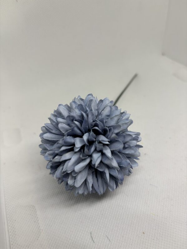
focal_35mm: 26
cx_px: 94
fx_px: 187
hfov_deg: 53.1
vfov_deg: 67.3
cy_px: 124
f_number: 1.6
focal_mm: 5.96
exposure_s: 1/270
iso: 40
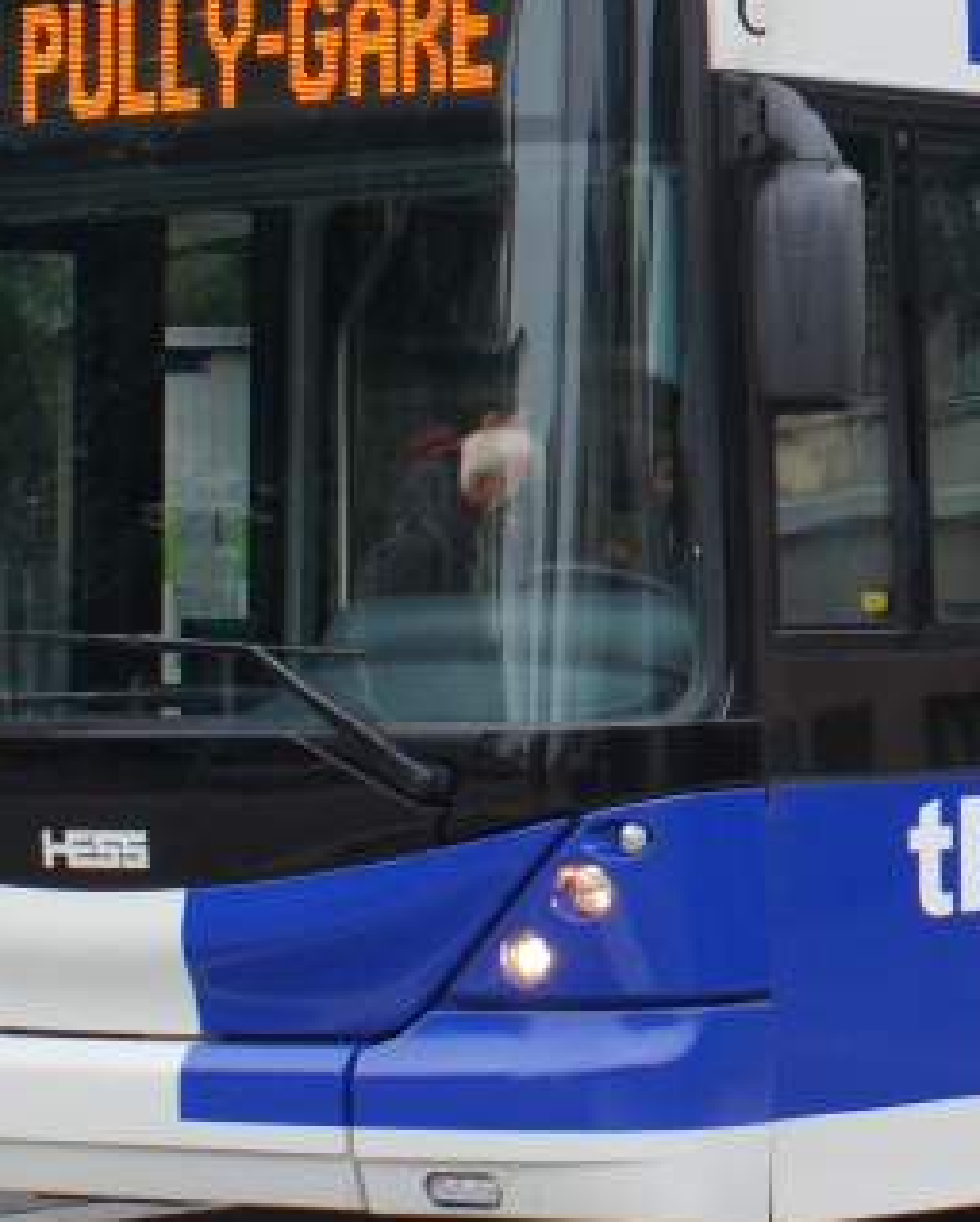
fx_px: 5829
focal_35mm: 161
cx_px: 1418
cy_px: 300
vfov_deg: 11.9
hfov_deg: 9.4
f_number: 8
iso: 400
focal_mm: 28
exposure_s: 1/60
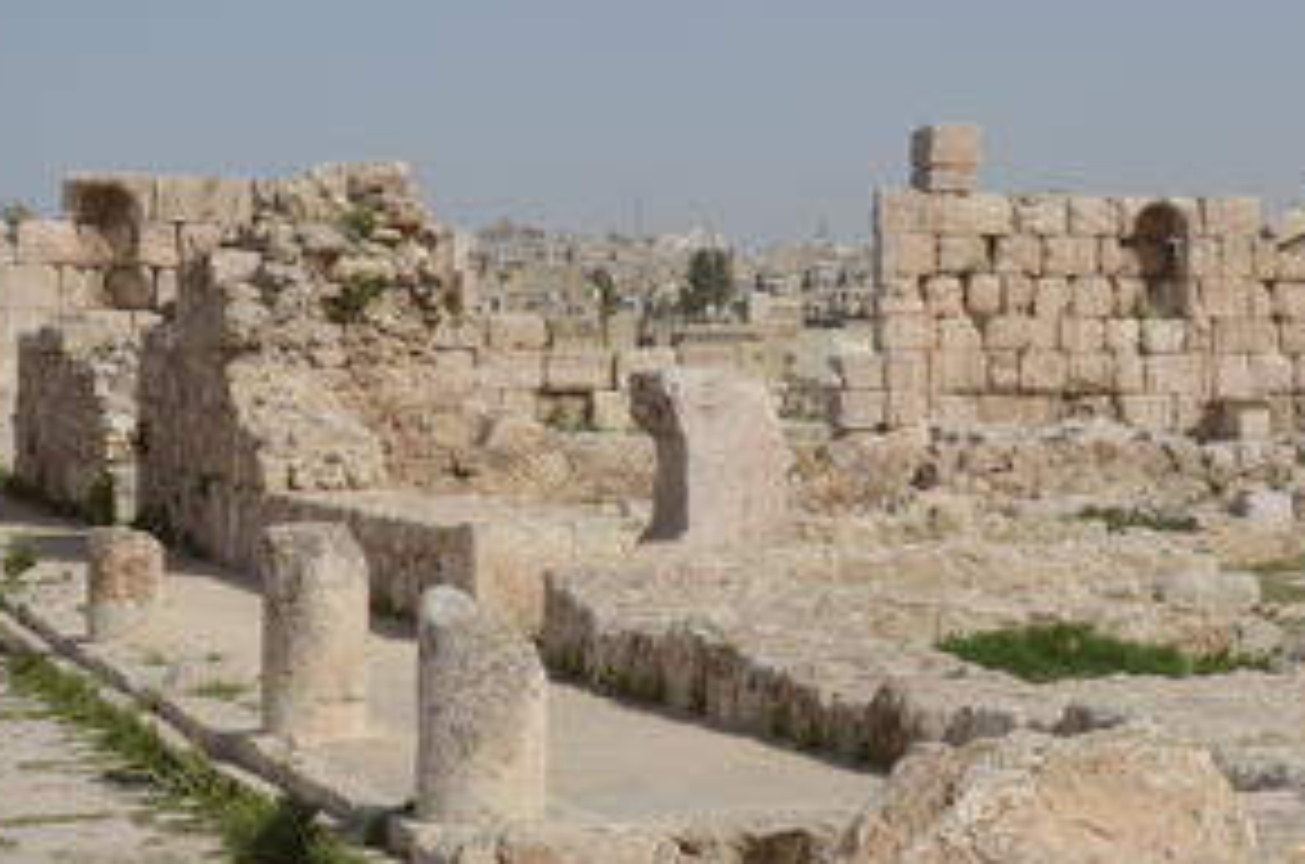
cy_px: 313
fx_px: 3617
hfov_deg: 20.4
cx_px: 850
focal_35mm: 100
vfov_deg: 13.6
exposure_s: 1/1000
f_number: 16
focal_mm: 44
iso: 800
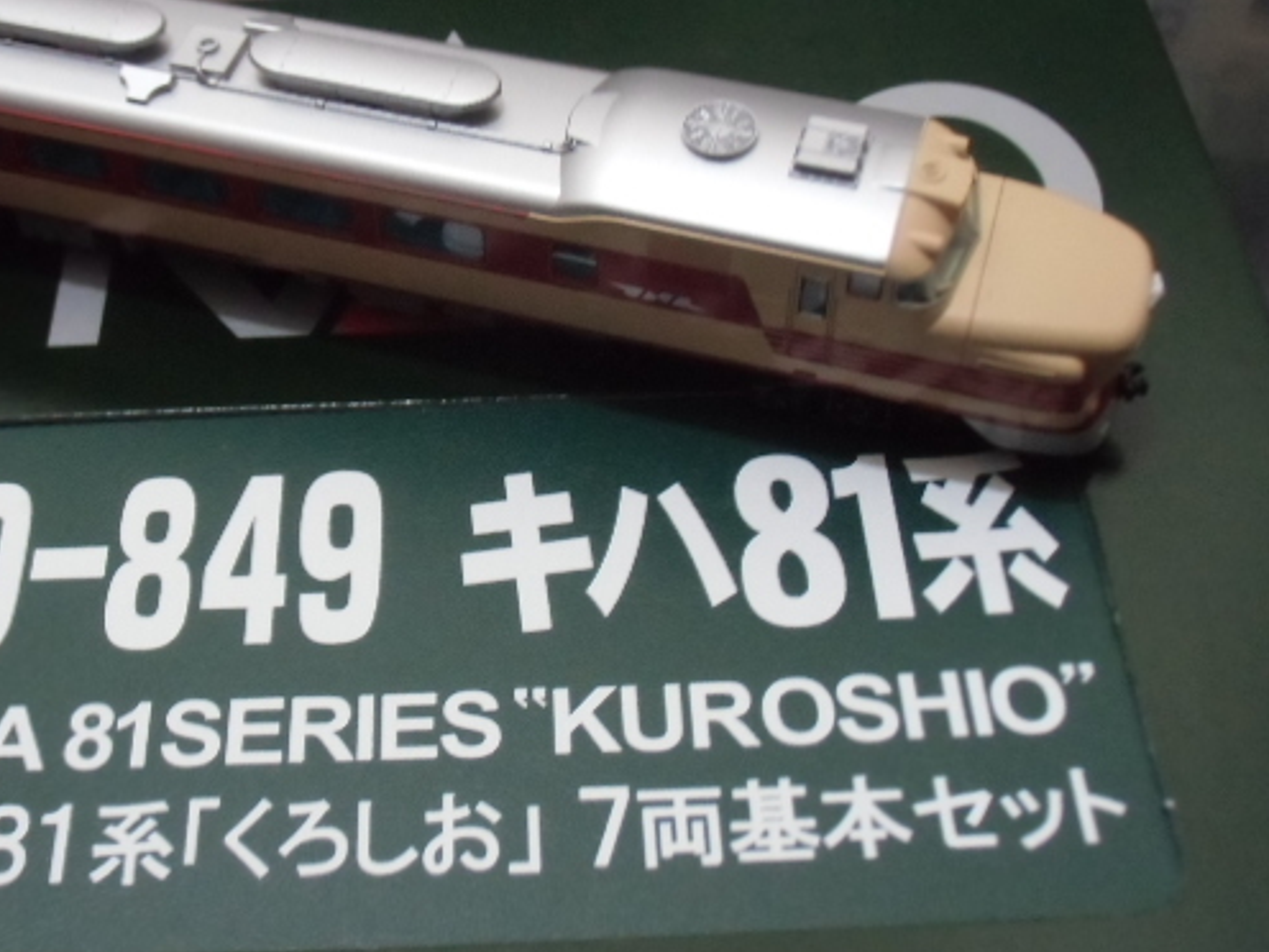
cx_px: 494
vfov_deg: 29.7
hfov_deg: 38.7
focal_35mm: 49
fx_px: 1796
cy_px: 494
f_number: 3.9
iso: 800
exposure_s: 1/20
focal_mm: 6.67
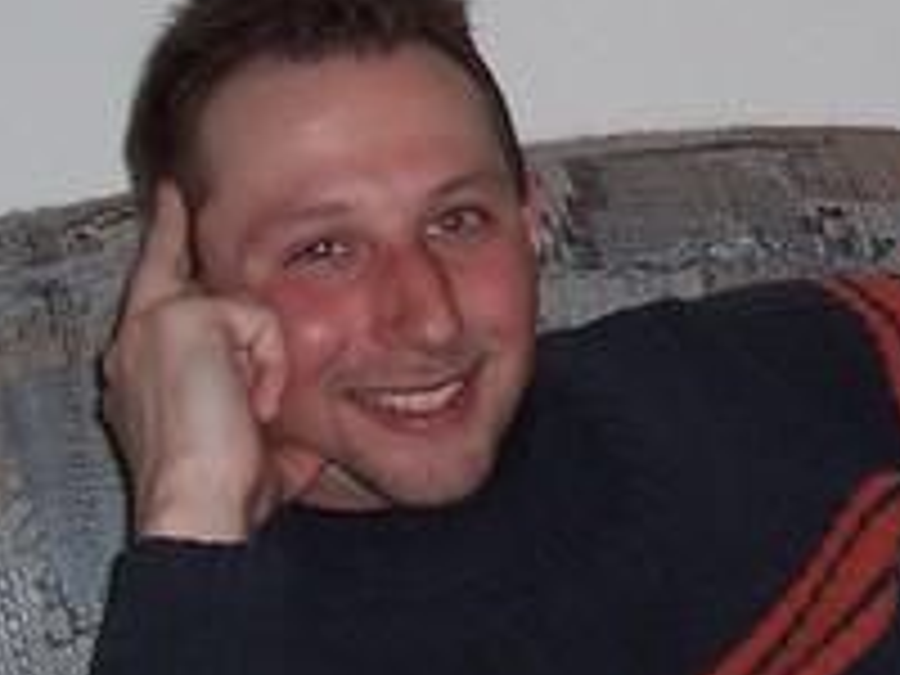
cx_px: 1184
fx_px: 4732
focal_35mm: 182
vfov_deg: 8.1
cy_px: 27
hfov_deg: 10.6
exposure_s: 1/60
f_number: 3.4
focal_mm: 8.6
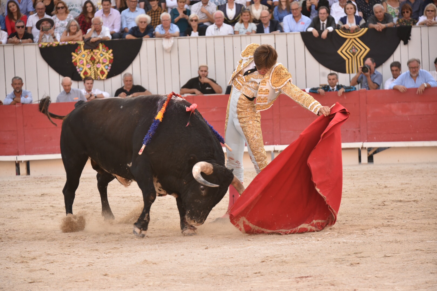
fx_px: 1821
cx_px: 218
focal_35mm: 150
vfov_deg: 9.1
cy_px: 146
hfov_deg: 13.7
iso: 900
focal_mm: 150
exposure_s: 1/640
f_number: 5.6
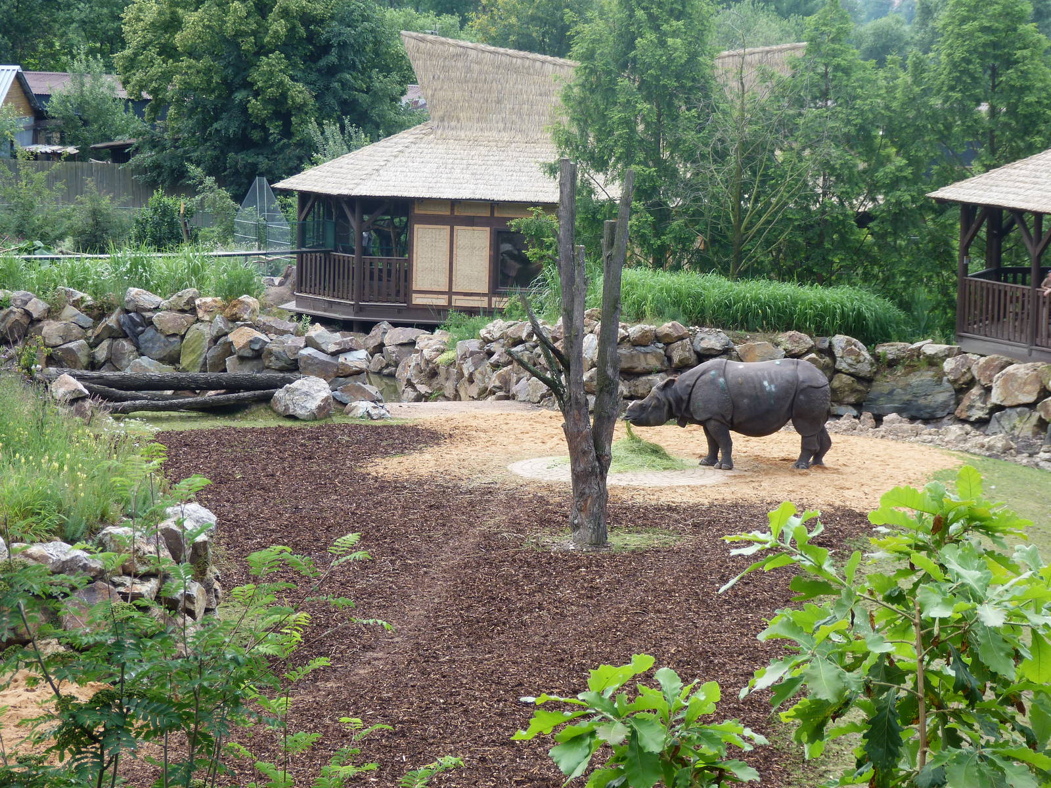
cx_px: 526
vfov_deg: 12.6
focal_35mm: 118
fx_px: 3583
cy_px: 394
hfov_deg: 16.7
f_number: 4
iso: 80
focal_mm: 21.2
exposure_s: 1/125
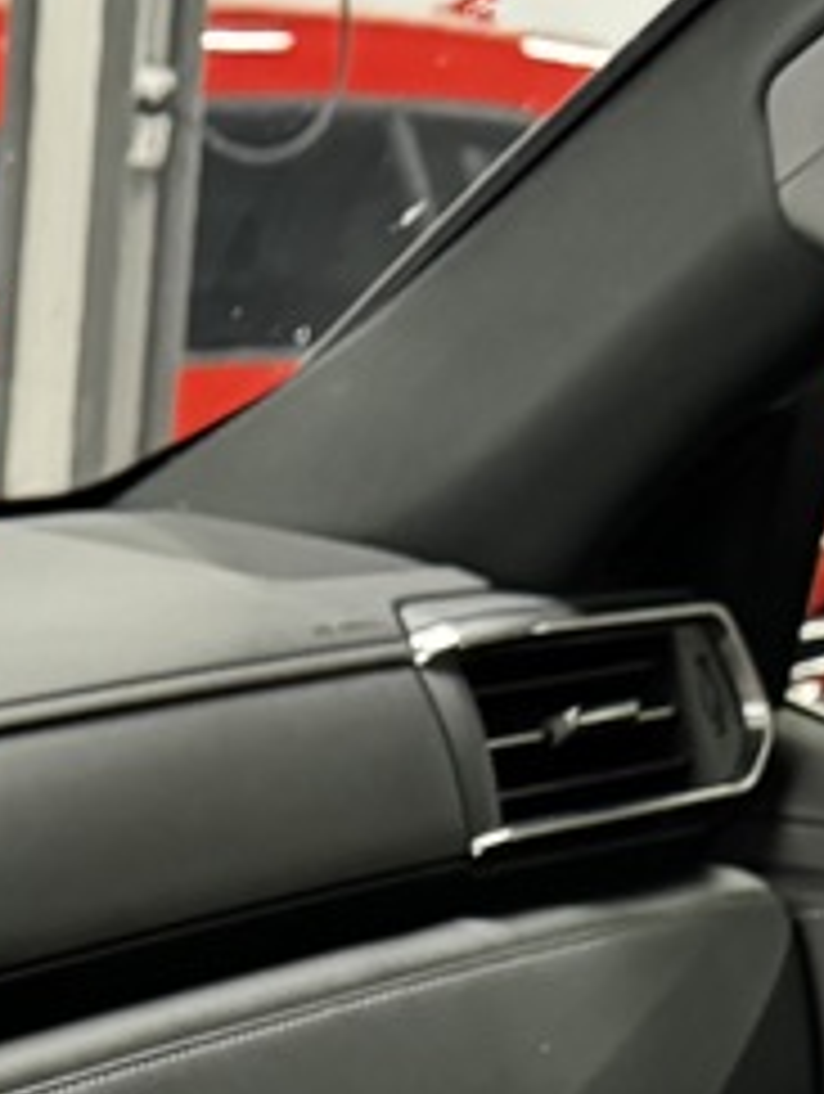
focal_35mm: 142
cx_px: -347
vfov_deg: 12.4
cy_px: 2125
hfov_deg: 10.2
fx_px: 4495
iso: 1000
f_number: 1.78
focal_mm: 6.86
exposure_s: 1/40
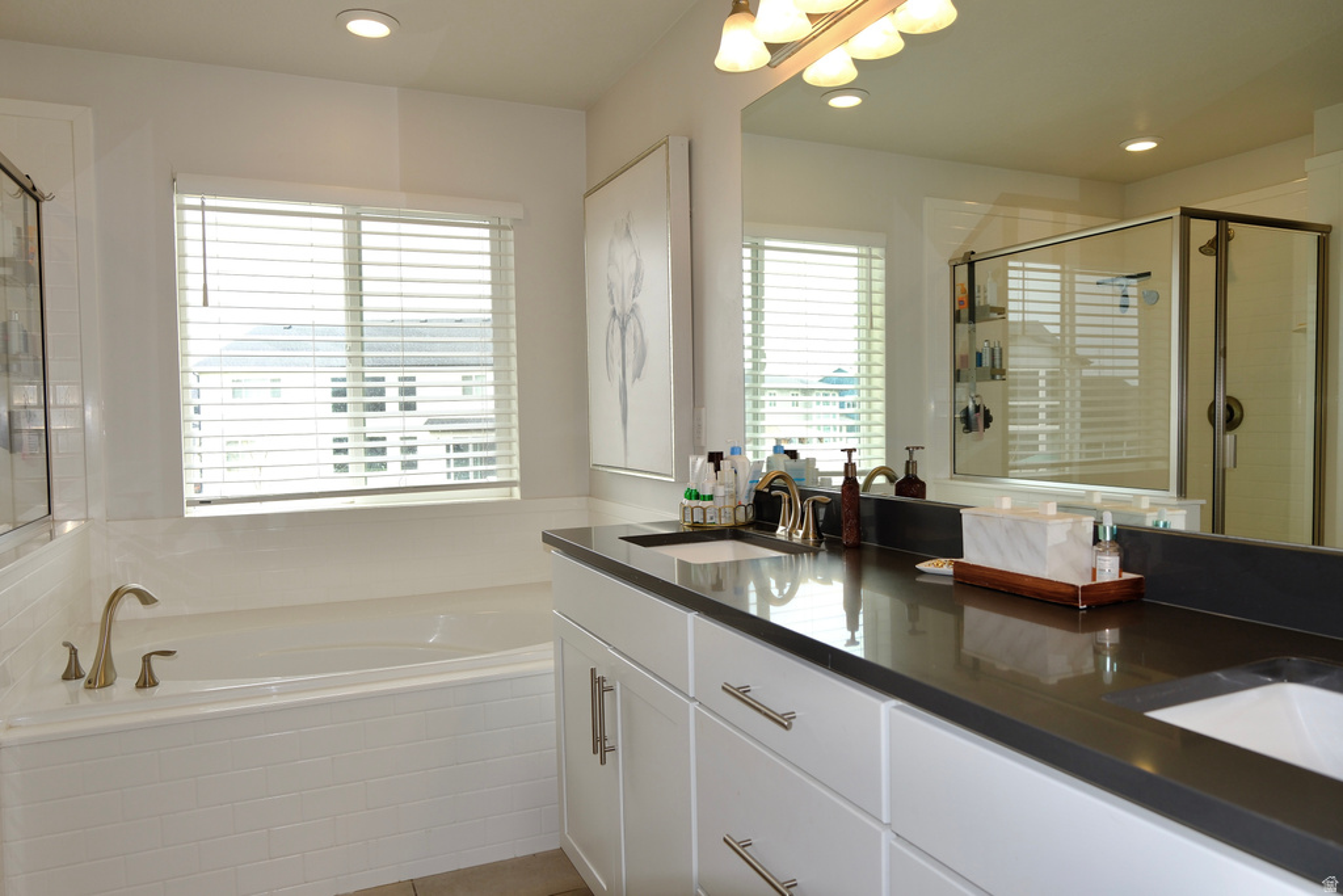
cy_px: 448
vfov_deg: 53.1
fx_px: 895
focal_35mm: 24
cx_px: 672
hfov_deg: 73.7
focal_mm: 16
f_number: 3.6
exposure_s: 1/160
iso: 160
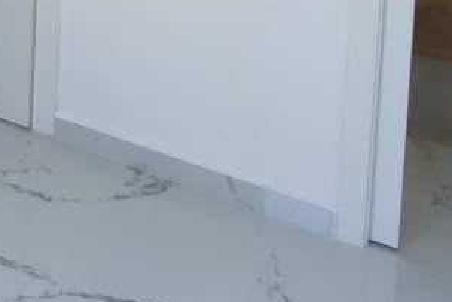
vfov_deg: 16.5
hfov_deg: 23.3
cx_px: -225
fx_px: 879
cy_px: -228
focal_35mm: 70
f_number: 2.2
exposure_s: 1/100
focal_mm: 1.65
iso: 148
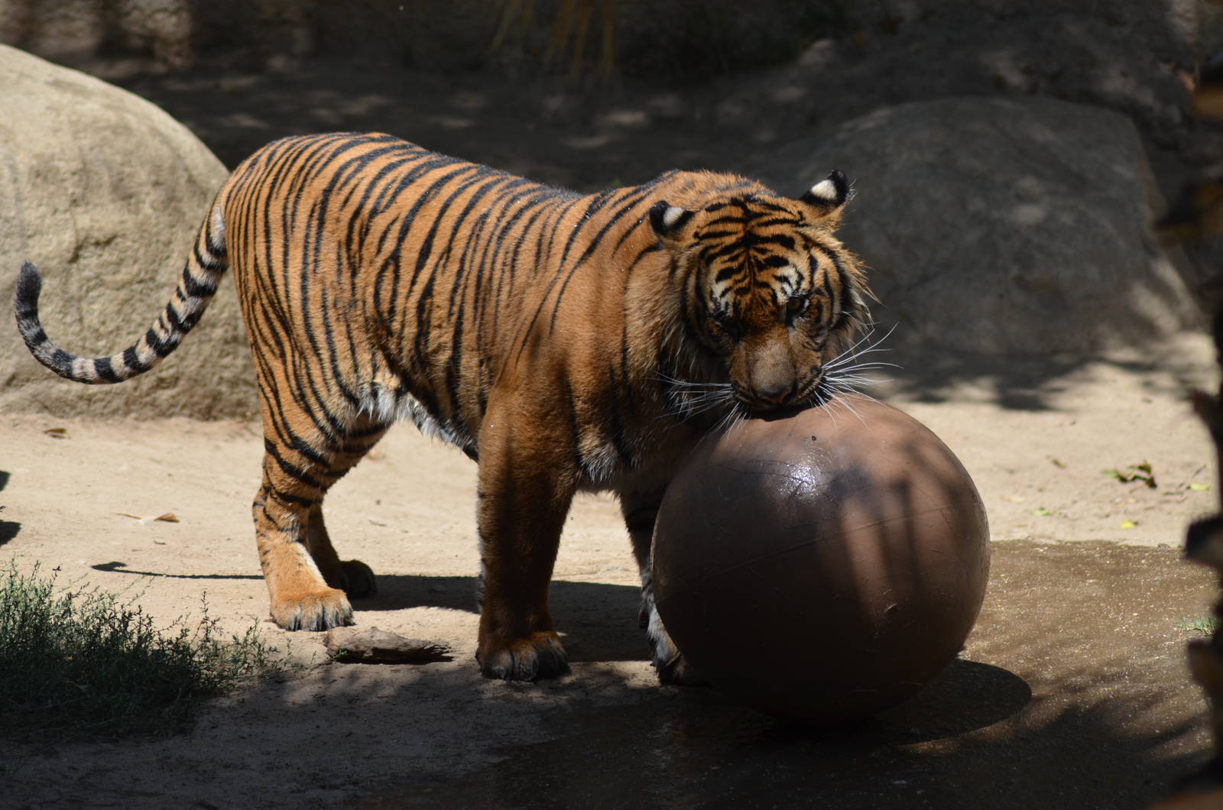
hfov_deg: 6.3
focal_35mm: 330
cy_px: 405
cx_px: 612
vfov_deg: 4.1
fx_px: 11188
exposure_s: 1/1250
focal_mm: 220
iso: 400
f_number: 5.6
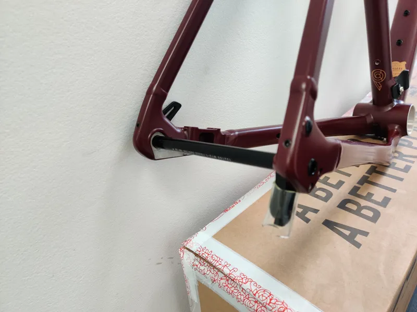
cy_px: 156
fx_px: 325
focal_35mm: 27
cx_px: 208
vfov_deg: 51.4
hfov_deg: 65.3
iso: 400
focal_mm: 4.75
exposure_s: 1/50
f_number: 1.65
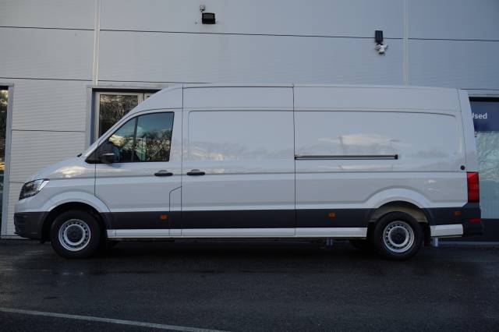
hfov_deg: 47.9
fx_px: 561
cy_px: 166
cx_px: 250
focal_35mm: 40
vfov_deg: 33.0
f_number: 4.5
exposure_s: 1/200
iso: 125
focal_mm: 27
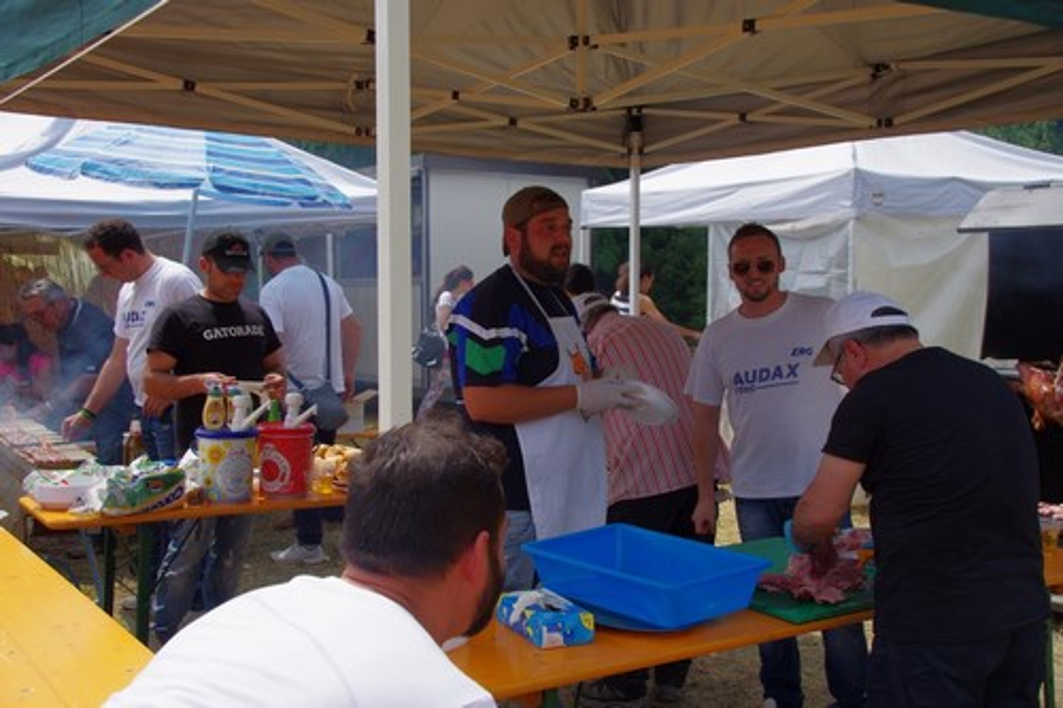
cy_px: 354
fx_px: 1151
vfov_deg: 34.2
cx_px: 532
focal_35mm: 39
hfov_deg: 49.6
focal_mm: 26
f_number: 7.1
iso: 200
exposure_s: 1/320
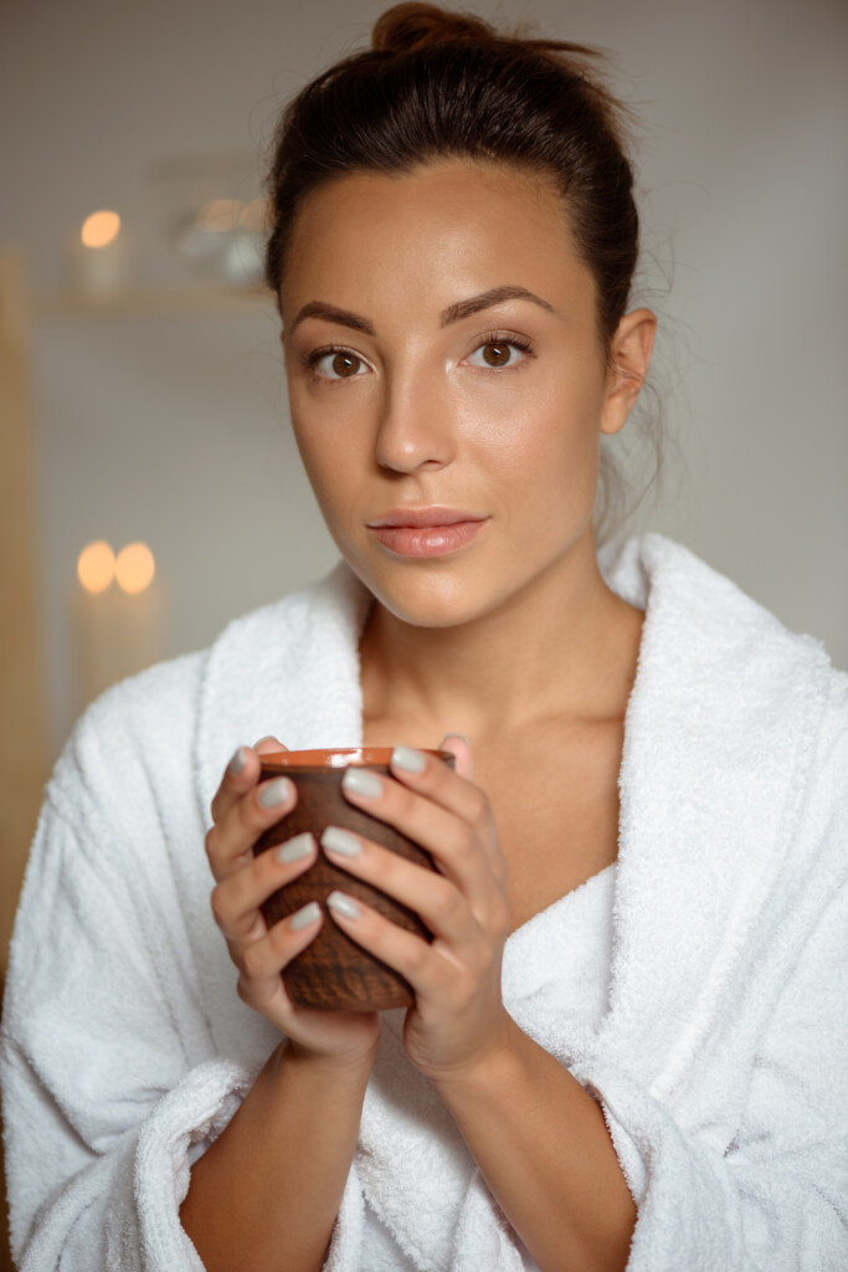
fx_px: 3708
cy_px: 636
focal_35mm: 105
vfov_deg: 19.5
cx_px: 424
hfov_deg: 13.0
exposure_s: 1/125
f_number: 3
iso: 100
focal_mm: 105
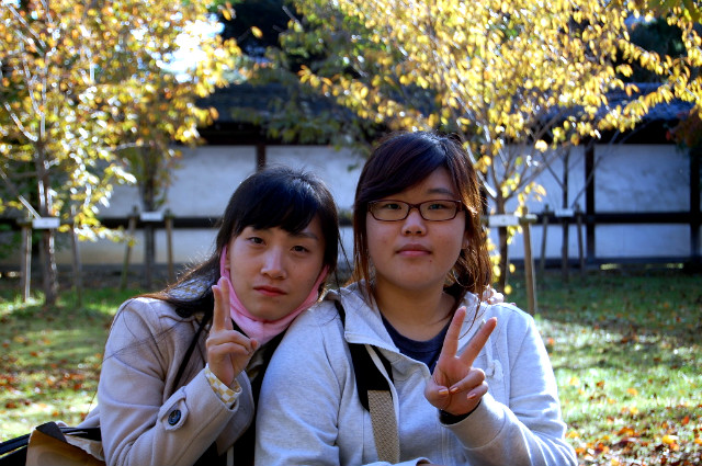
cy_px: 233
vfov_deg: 16.5
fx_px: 1607
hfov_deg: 24.6
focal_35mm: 82
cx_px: 351
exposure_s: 1/125
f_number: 5.6
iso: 200
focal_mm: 55
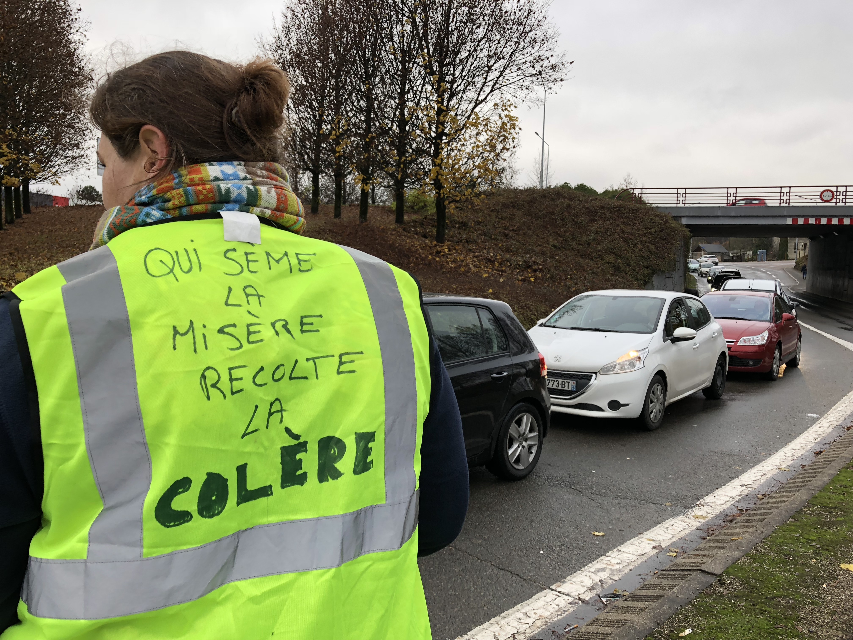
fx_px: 690
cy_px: 320
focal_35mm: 28
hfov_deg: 63.4
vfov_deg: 49.7
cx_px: 426
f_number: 1.8
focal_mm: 3.99
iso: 20
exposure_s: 1/125
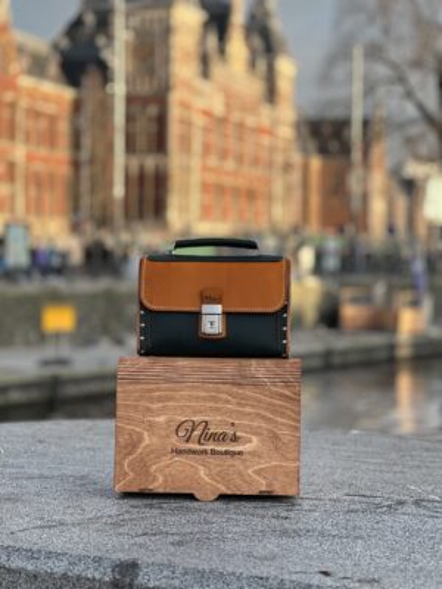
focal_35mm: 77
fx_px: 1311
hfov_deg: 19.1
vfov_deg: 25.3
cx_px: 221
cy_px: 294
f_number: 2.8
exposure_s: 1/149
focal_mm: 9
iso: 20
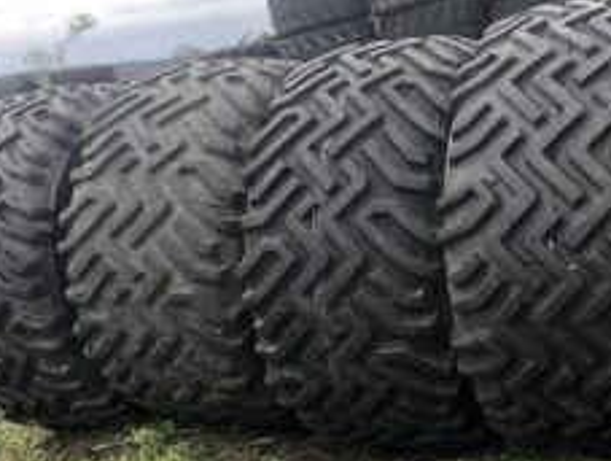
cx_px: 433
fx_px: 937
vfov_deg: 27.5
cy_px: 298
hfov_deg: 35.6
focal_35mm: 53
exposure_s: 1/120
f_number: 1.8
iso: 40
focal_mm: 3.99
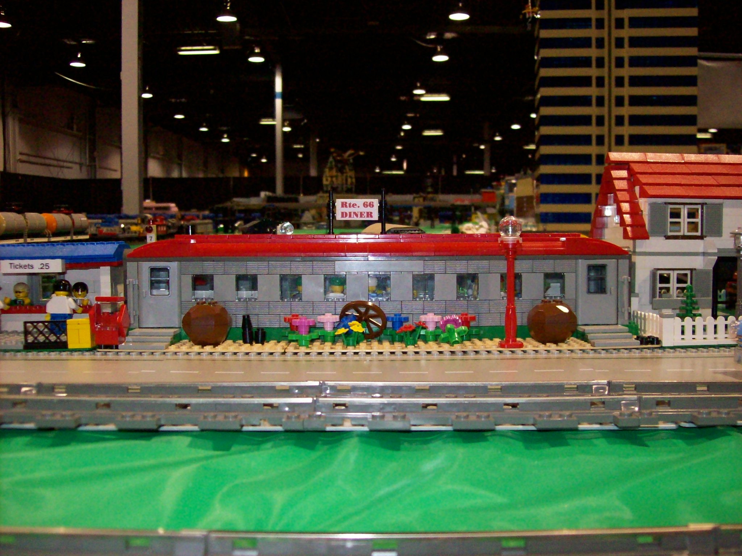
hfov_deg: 51.4
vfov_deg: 39.7
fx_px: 772
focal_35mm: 36
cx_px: 371
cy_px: 278
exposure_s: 1/128
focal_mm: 6
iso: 400
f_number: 2.7
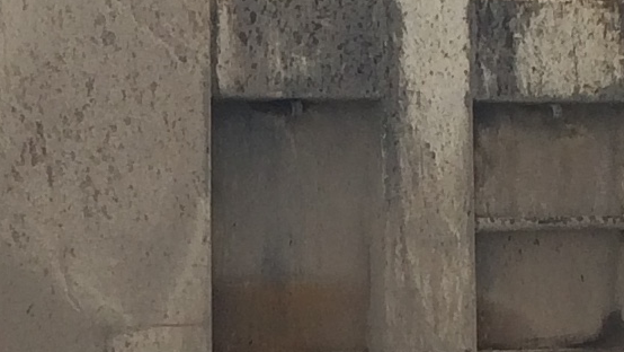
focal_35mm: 186
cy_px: 355
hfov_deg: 11.6
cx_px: 191
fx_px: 3078
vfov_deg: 6.5
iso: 32
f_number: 2.2
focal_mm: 4.15
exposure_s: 1/436
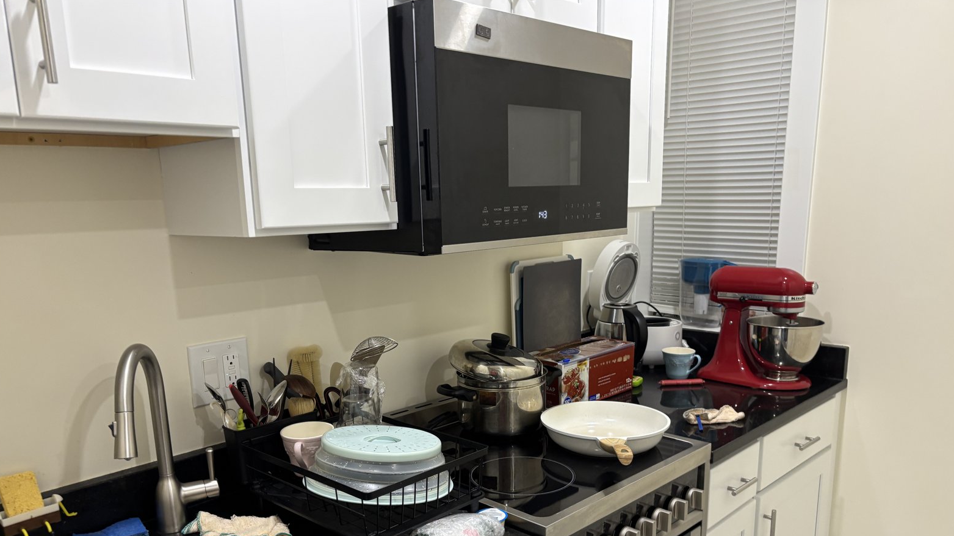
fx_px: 734
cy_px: 359
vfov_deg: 39.7
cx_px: 470
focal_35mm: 29
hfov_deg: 66.1
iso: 125
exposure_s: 1/60
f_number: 1.6
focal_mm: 5.96
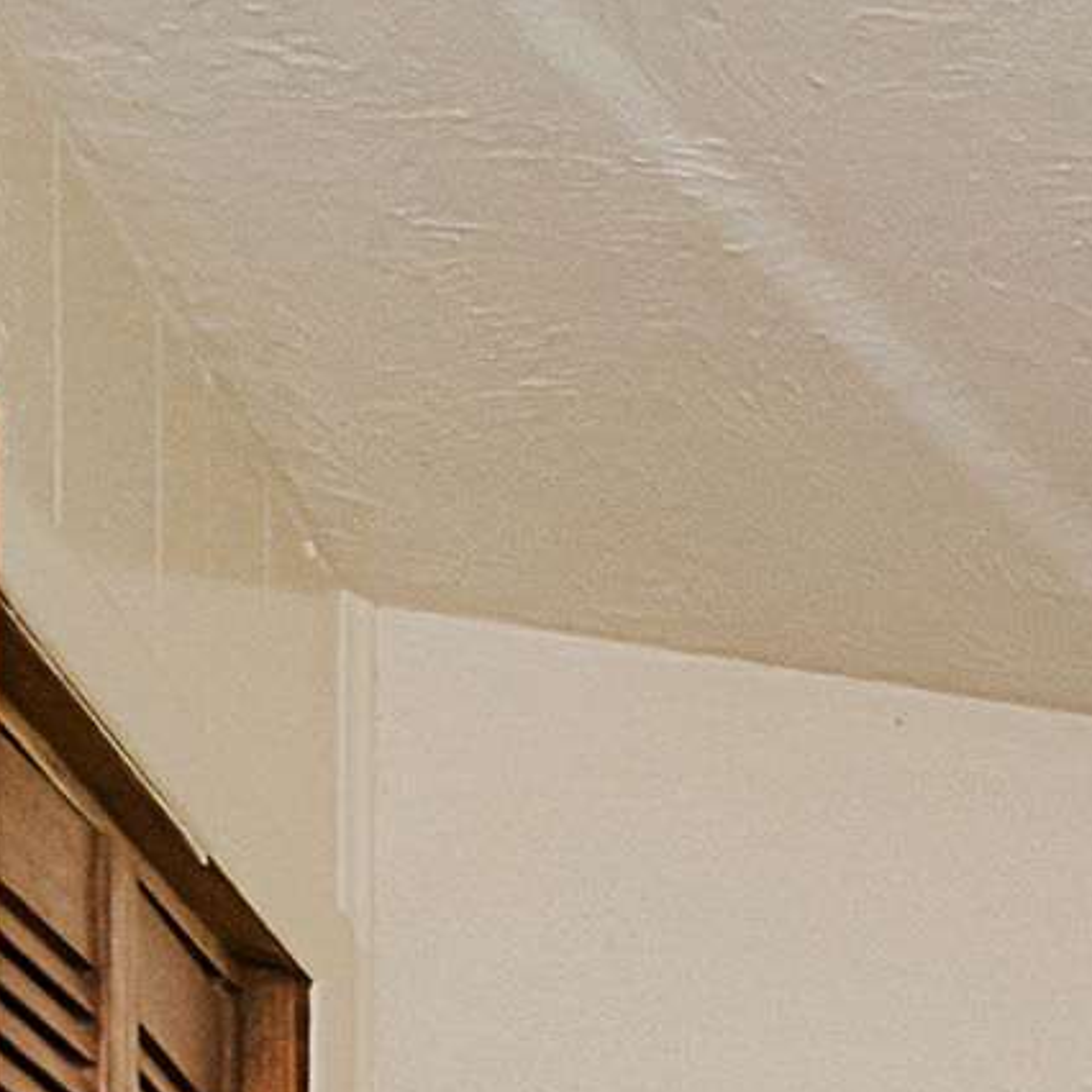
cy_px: 2107
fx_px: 3284
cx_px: 2856
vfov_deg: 15.5
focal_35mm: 92
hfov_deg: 12.8
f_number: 4
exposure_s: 1/40
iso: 500
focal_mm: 10
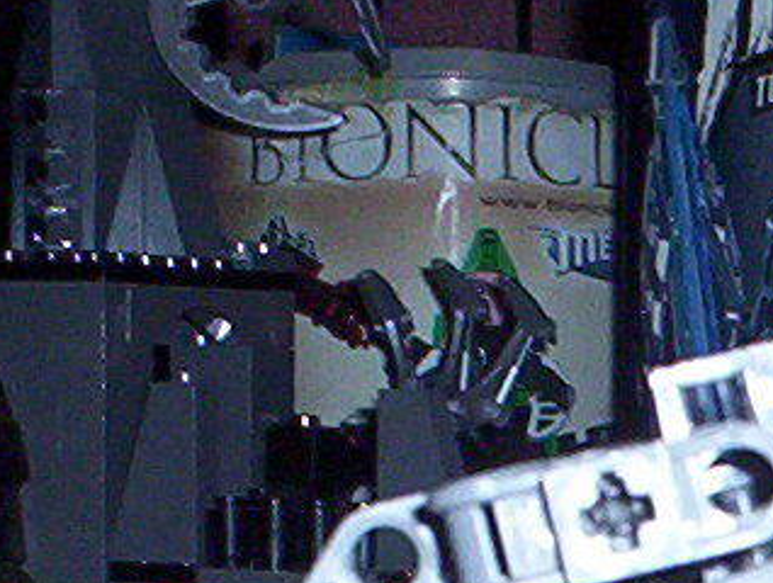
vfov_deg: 7.3
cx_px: 1196
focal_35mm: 195
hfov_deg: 9.8
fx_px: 4364
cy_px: 1198
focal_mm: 4.99
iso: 140
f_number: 4.5
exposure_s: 1/60
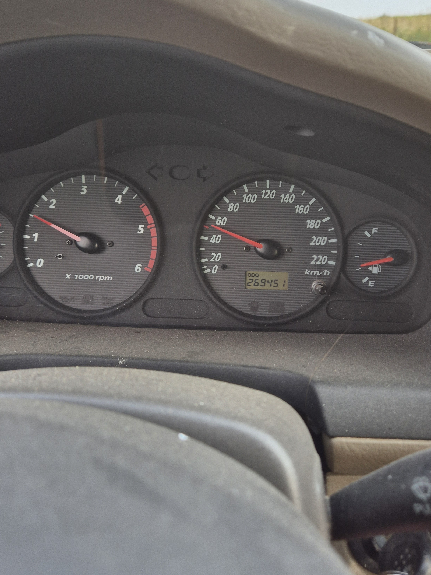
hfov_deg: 49.6
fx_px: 465
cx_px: 245
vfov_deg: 63.3
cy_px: 254
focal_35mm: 28
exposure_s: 1/180
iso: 32
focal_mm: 5.4
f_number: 1.8
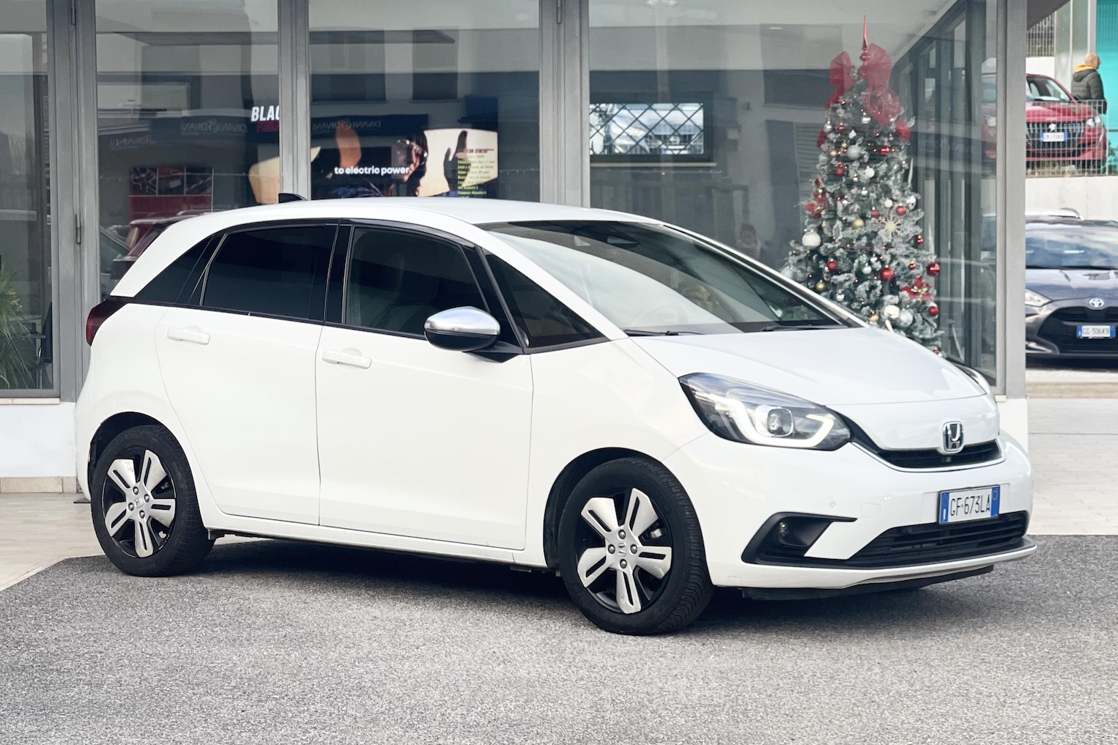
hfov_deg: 29.7
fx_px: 2111
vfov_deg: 20.0
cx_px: 554
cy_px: 400
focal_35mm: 68
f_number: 2.2
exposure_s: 1/121
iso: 40
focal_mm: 7.5
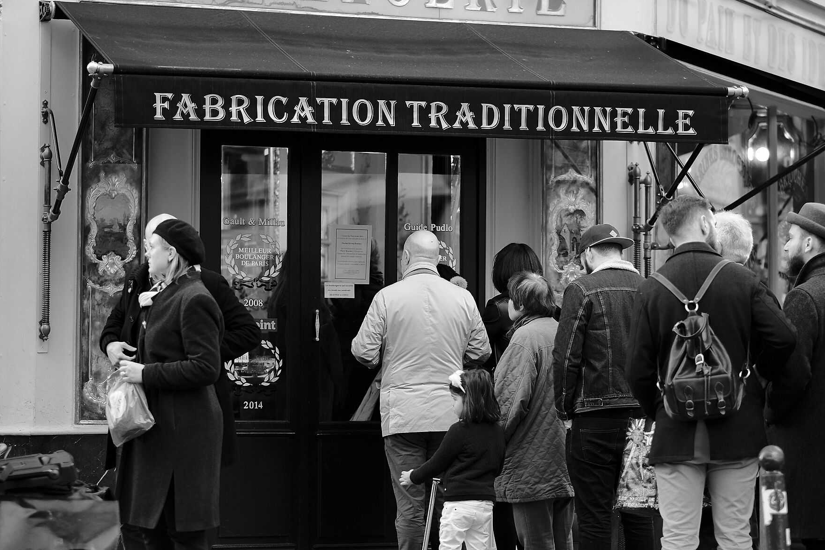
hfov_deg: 17.8
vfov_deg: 11.9
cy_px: 281
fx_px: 2635
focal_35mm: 115
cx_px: 481
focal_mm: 56
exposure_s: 1/120
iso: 200
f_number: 1.2
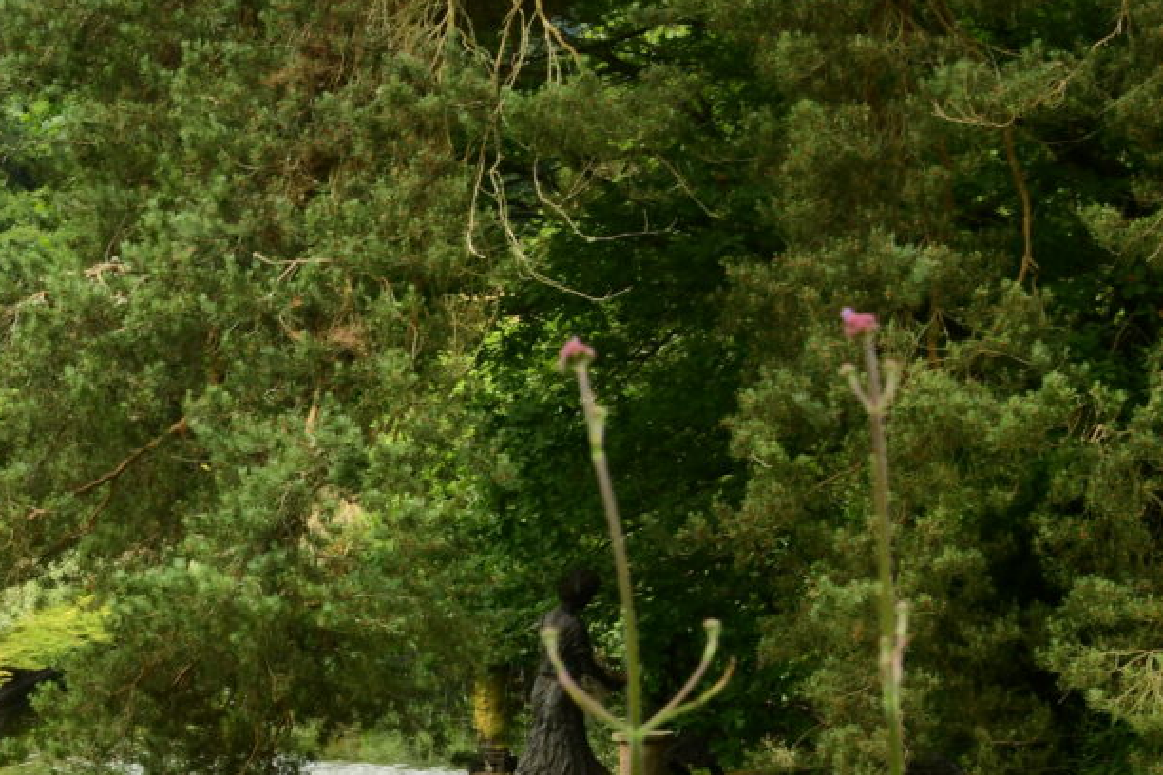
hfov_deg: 9.9
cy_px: 676
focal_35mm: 204
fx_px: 6590
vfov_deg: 6.7
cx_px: -209
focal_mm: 65
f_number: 18
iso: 450
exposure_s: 1/60
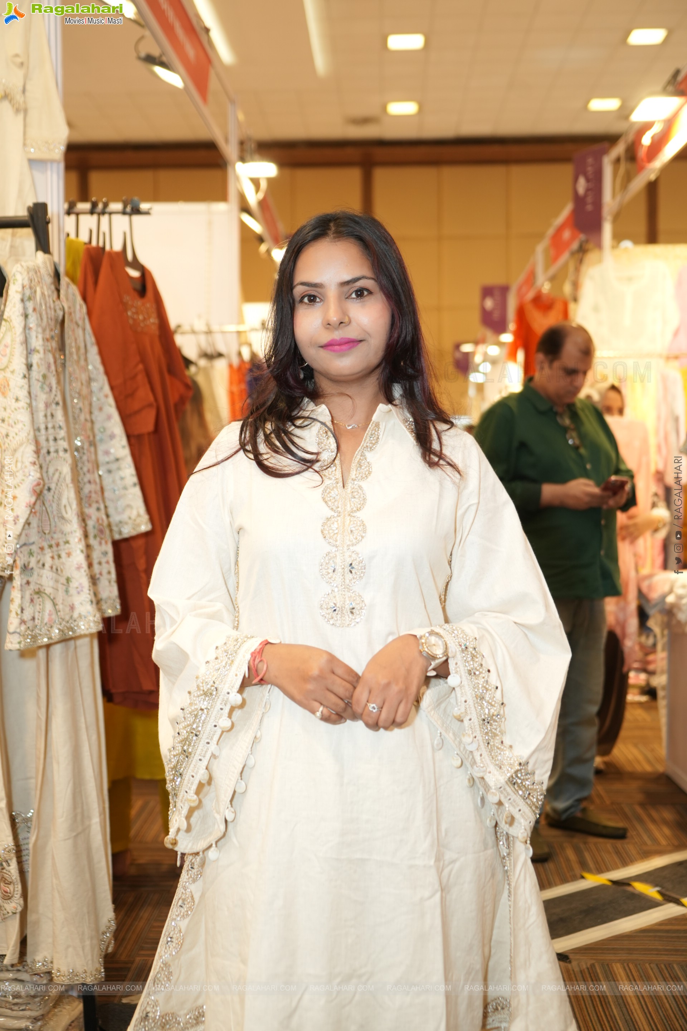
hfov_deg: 32.6
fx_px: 1174
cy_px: 516
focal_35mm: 41
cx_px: 344
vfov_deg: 47.4
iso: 800
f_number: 4
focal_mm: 41
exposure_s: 1/160
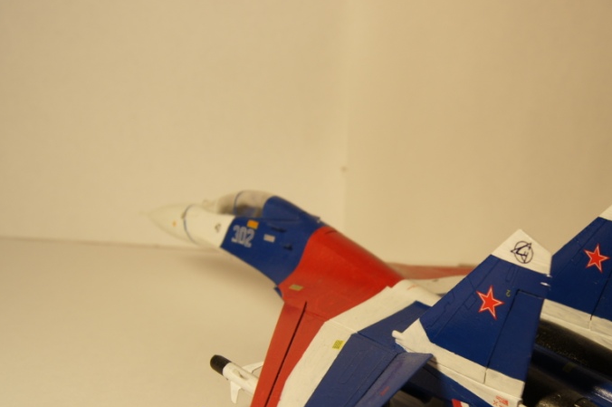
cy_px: 303
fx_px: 849
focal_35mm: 50
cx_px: 426
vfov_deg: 26.6
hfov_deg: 39.0
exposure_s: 1/40
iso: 200
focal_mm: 22
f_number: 5
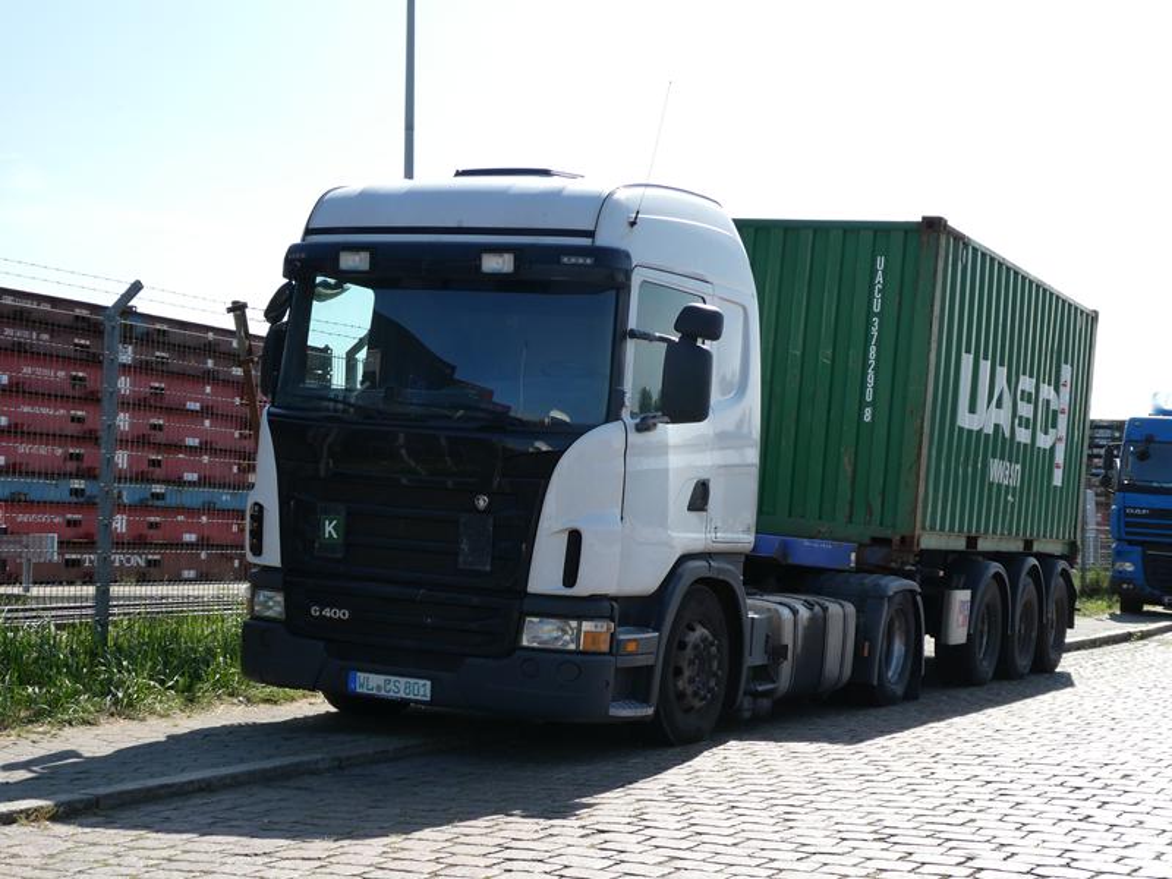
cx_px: 586
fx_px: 1828
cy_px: 440
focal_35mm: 54
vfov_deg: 27.0
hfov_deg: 35.5
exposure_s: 1/500
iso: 80
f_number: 4.1
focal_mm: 9.6
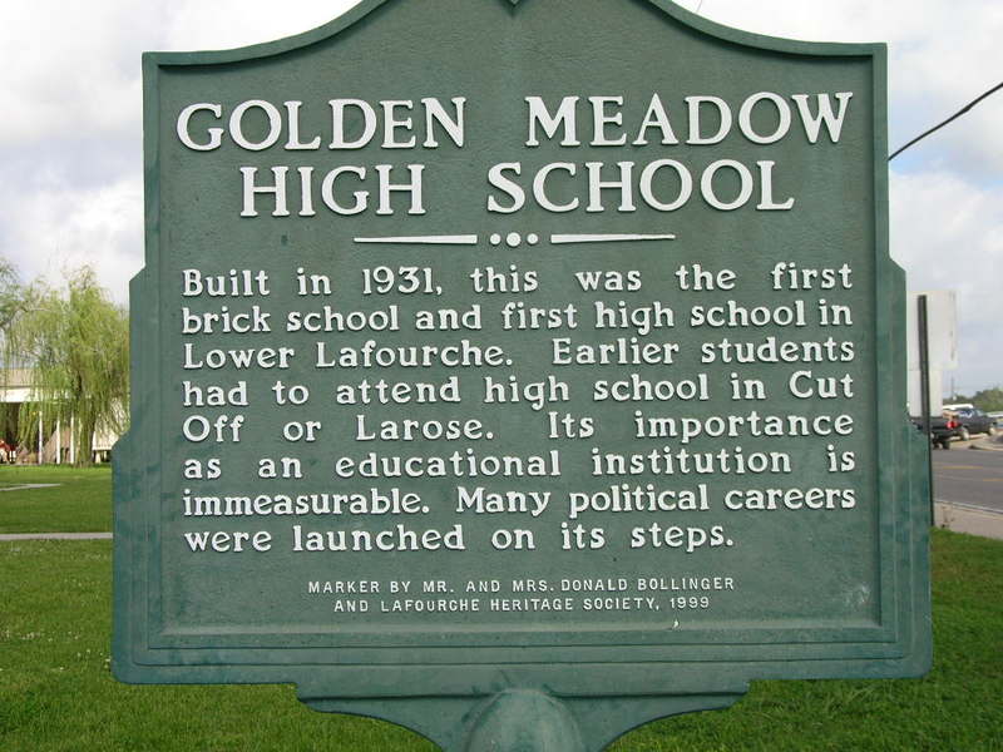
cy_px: 376
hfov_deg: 36.8
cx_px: 502
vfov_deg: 28.0
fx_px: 1507
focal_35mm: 52
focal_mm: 8.7
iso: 50
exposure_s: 1/390
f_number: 4.2
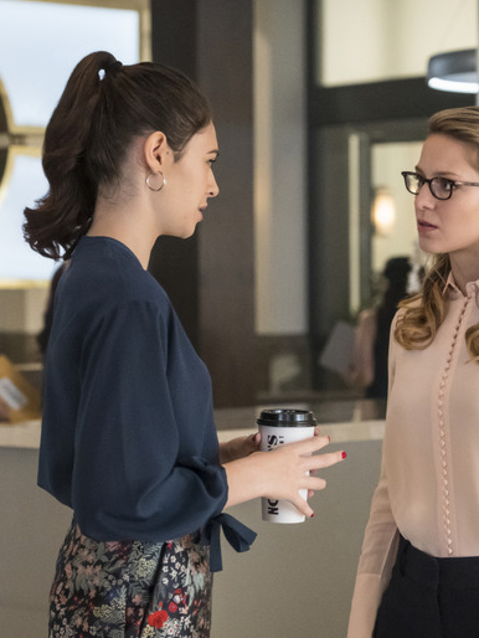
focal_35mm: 121
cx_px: 258
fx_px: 2231
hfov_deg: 12.3
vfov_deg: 16.3
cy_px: 319
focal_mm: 55
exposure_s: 1/250
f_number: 2.8
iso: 6400
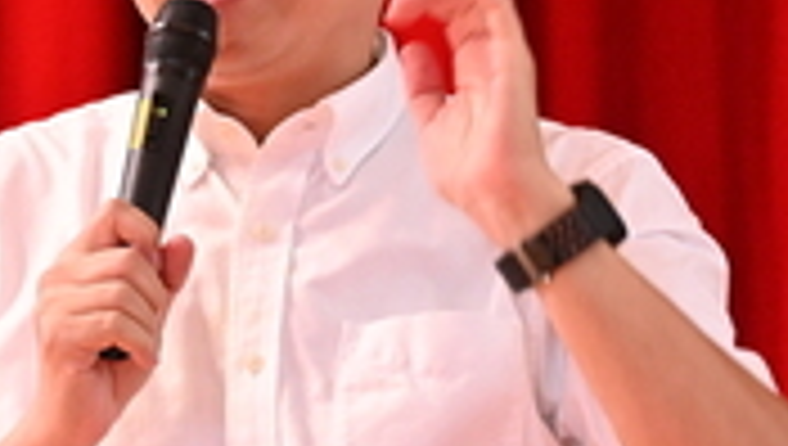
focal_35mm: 305
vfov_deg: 4.0
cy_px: 315
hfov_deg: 7.0
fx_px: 6382
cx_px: -5
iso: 4000
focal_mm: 85
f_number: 4
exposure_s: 1/160
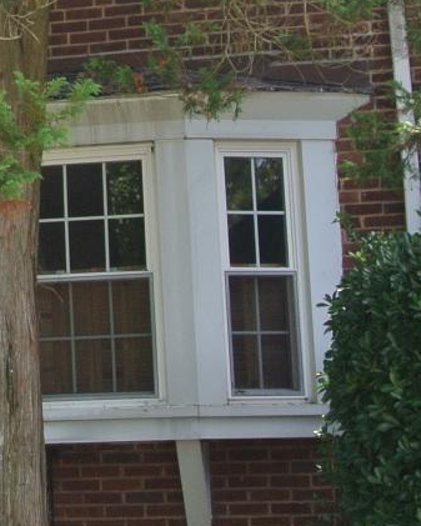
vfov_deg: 12.0
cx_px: -377
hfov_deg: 9.2
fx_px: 2491
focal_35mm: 160
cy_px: 62
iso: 100
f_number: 6.3
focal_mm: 14
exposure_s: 1/60
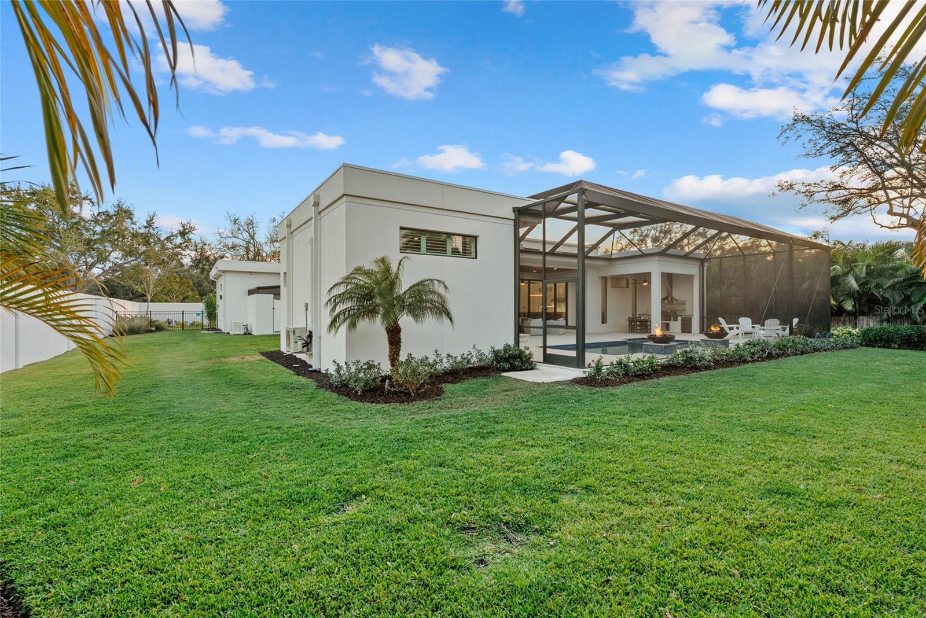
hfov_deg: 96.7
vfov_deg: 73.8
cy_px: 309
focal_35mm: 16
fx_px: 412
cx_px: 463
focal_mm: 16
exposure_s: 1/60
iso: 400
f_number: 9
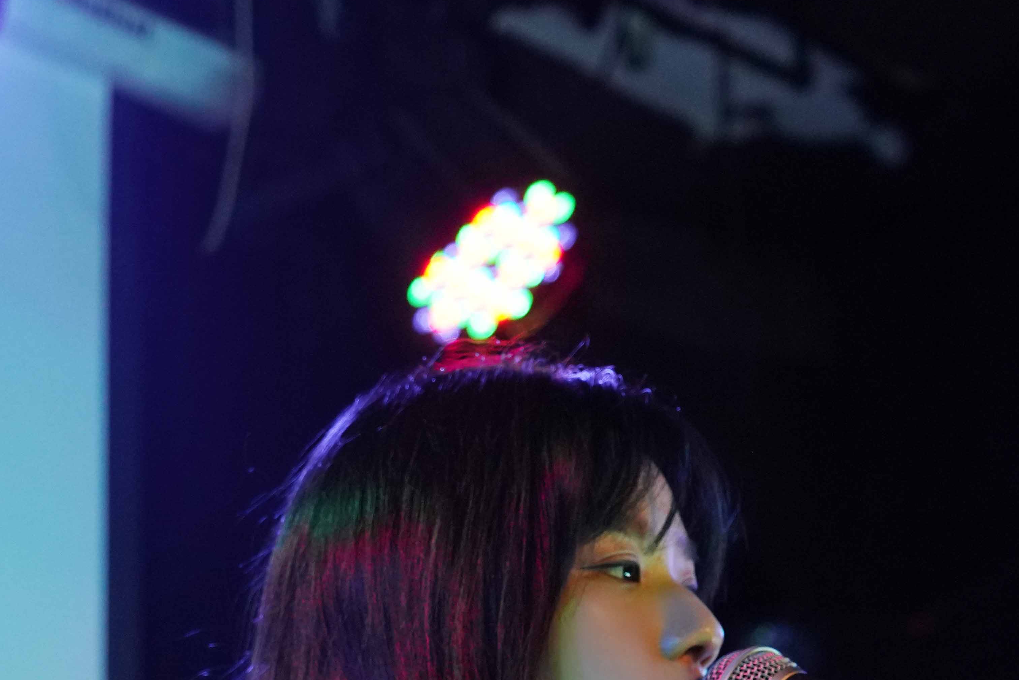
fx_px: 4472
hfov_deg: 13.0
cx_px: 391
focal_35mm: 158
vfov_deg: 8.6
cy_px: 832
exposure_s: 1/160
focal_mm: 60
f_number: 4
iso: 2500
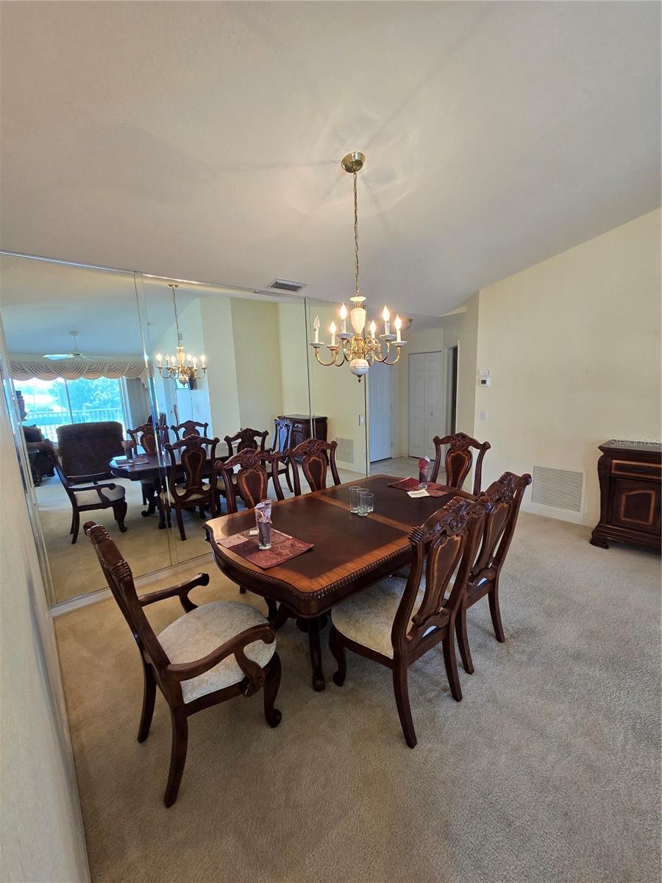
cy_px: 442
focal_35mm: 13
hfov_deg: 89.9
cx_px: 331
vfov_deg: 106.2
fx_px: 331
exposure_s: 1/60
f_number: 2.2
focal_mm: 2.2
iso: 160
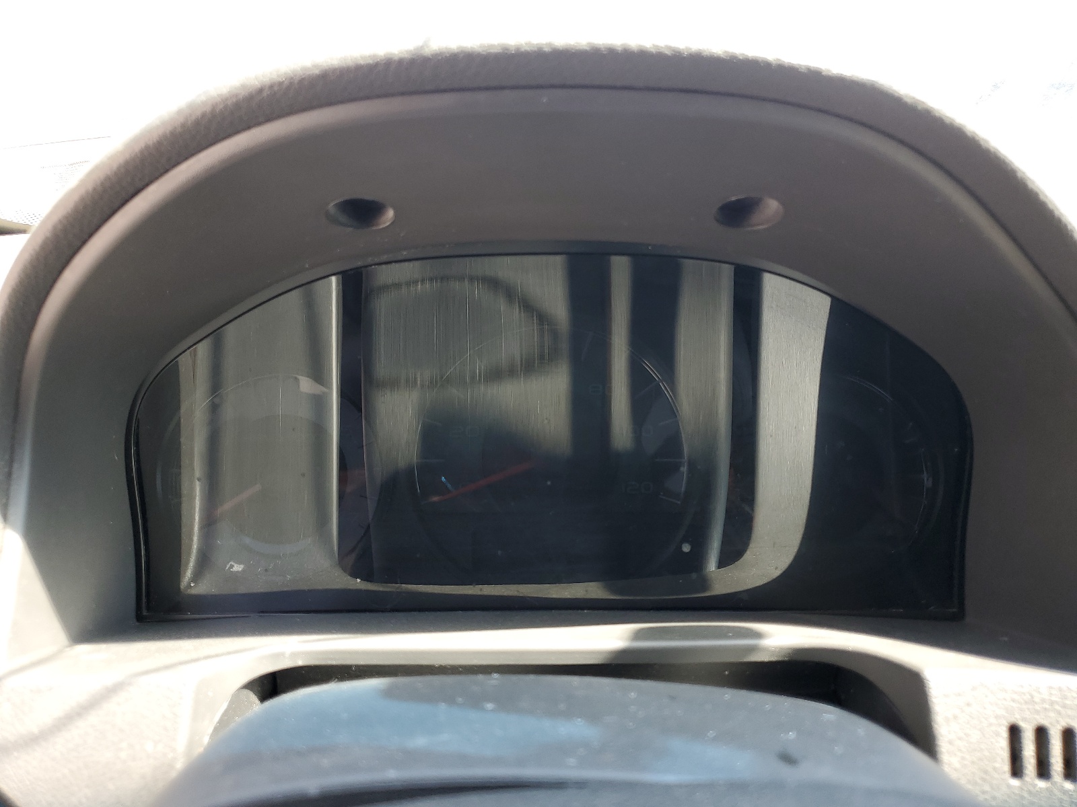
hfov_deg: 67.3
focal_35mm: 26
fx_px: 809
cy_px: 404
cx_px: 538
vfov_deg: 53.1
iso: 50
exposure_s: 1/120
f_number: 1.5
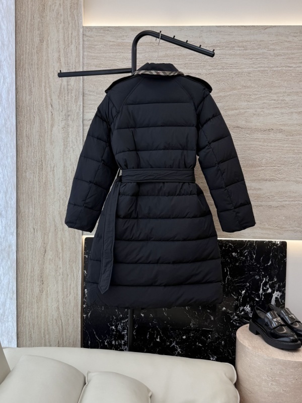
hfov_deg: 56.8
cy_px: 202
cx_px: 151
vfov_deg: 71.6
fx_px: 279
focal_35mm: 24
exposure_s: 1/218
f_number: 1.78
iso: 64
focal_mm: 6.76
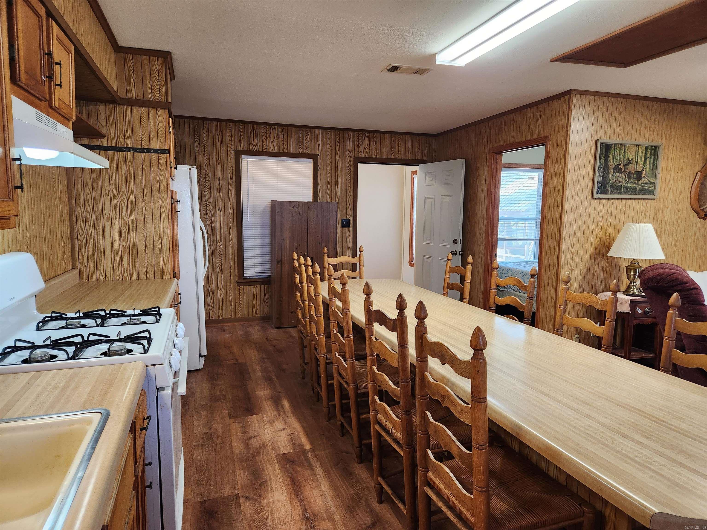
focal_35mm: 23
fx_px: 470
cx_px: 354
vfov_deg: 58.9
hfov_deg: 73.9
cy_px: 265
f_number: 1.8
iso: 320
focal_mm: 5.4
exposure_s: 1/120
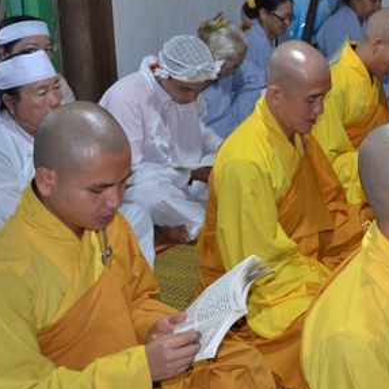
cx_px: 412
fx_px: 954
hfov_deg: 22.0
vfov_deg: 22.9
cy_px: 124
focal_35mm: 75
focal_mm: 26
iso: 1000
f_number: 5
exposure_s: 1/60
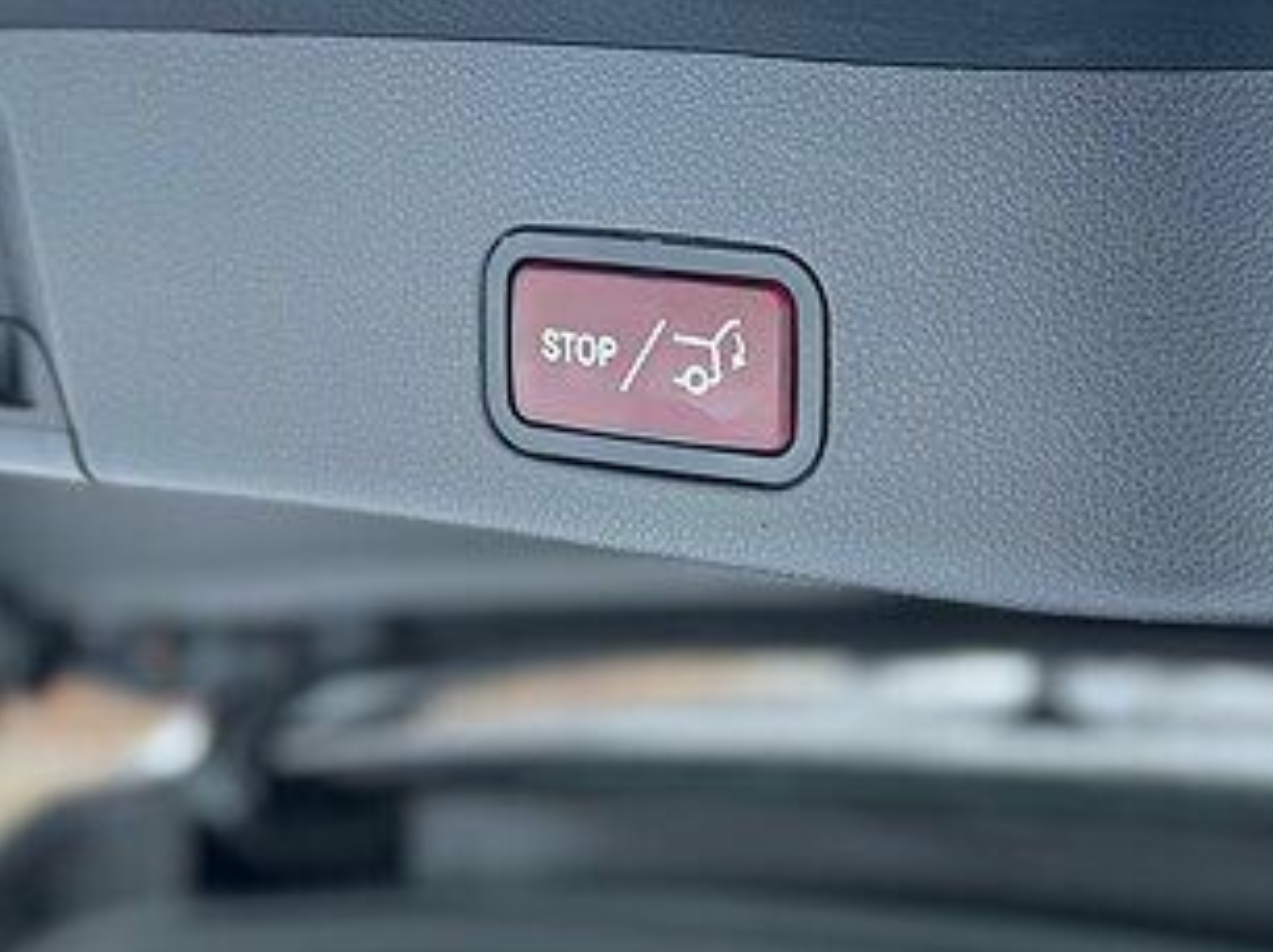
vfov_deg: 17.1
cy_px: 378
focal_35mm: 86
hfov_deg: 22.8
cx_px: 607
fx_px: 3160
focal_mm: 6.76
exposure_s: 1/74
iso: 100
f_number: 1.78
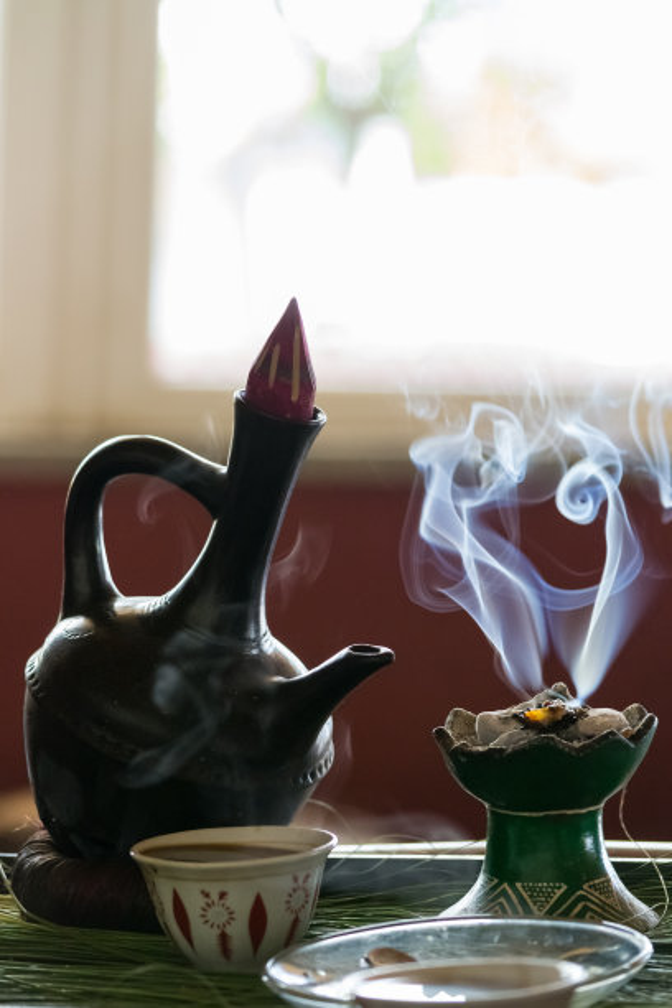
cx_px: 336
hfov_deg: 10.6
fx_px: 3612
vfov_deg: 15.9
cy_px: 504
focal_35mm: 129
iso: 1600
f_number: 4.5
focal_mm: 86
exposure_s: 1/125
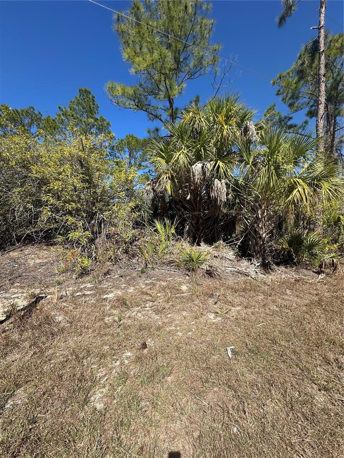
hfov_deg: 85.7
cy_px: 229
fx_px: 186
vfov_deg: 102.1
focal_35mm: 14
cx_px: 172
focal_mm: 2.22
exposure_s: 1/1319
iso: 40
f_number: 2.2
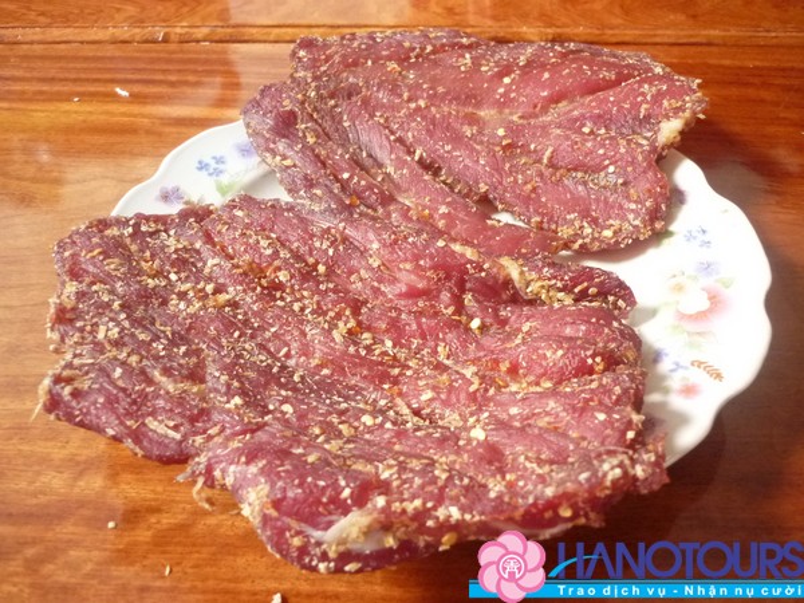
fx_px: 766
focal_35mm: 33
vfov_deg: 42.9
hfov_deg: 55.4
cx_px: 402
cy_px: 302
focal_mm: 5.5
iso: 400
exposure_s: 1/10
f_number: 2.8
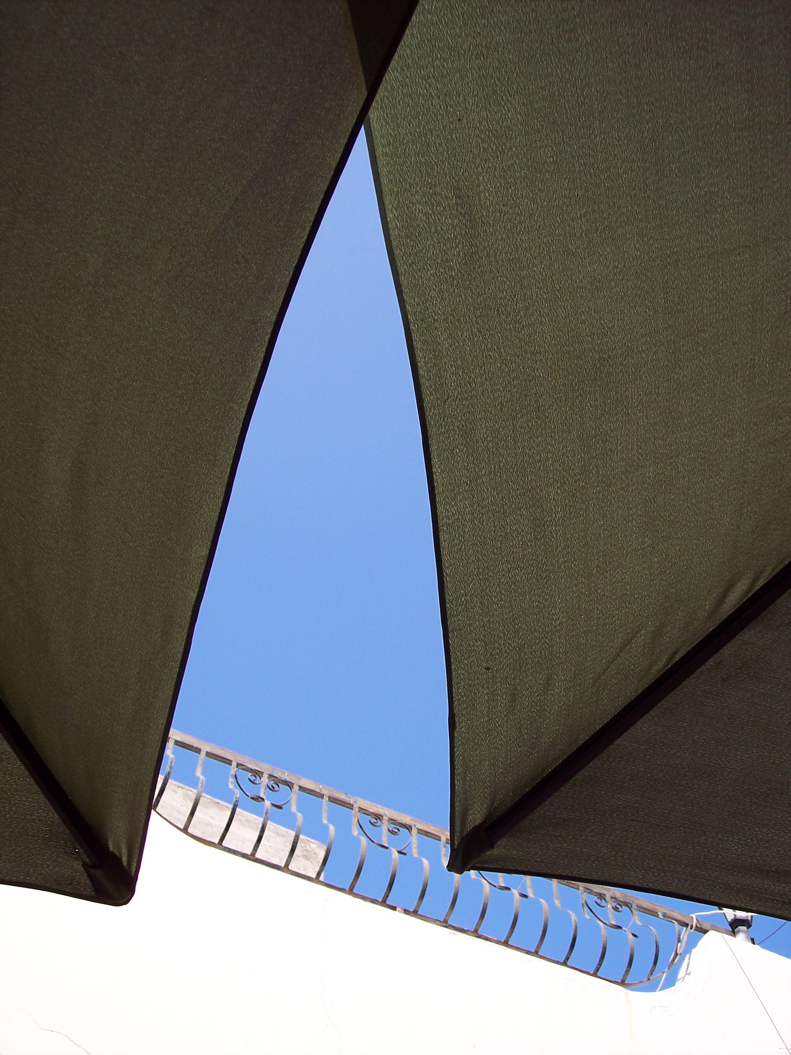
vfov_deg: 47.9
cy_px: 528
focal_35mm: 39
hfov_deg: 36.8
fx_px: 1188
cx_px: 396
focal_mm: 8
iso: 100
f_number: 3.4
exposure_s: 1/500
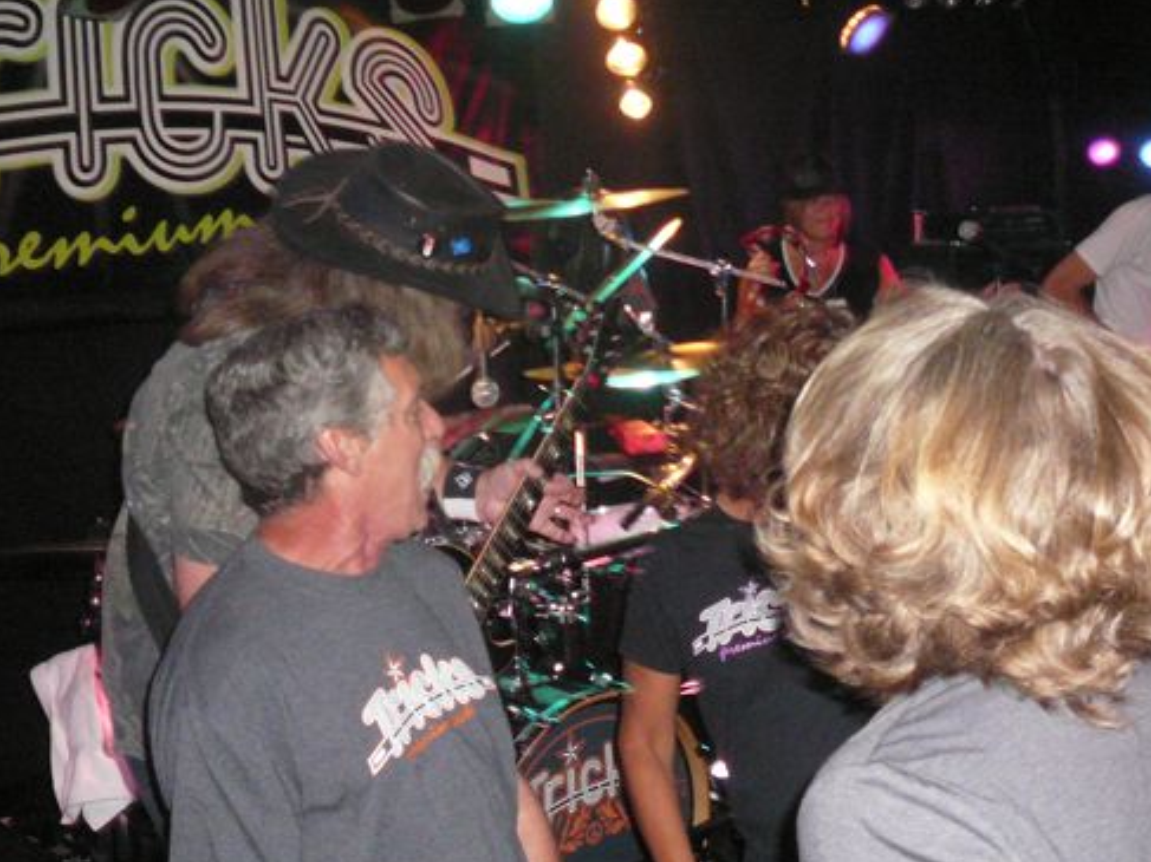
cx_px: 718
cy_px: 439
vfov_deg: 31.5
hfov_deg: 41.0
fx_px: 1529
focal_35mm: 46
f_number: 2.8
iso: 400
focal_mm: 5.2
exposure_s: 1/30
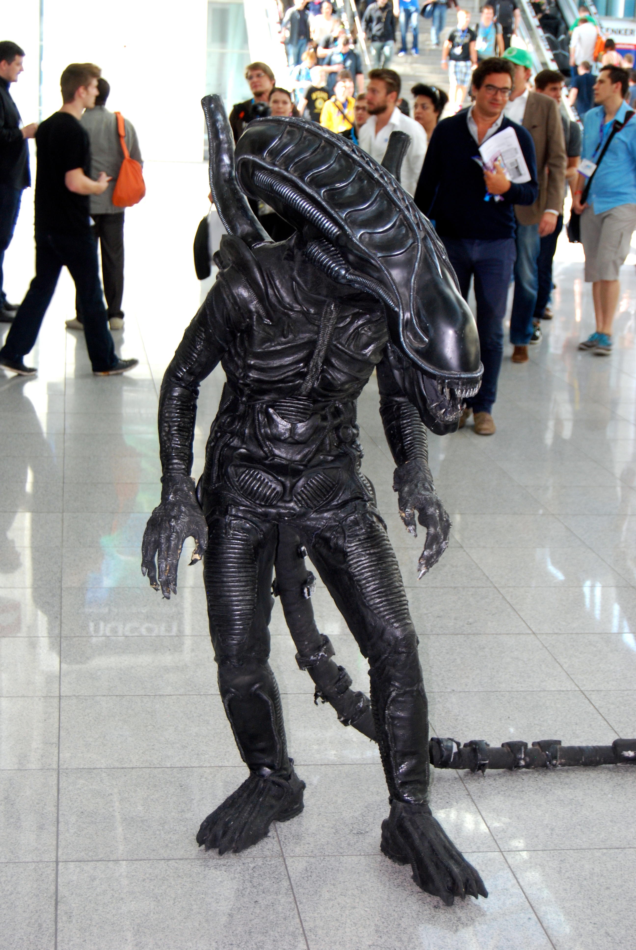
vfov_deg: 33.4
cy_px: 475
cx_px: 318
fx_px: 1585
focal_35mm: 60
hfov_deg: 22.7
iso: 400
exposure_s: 1/60
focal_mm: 40
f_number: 5
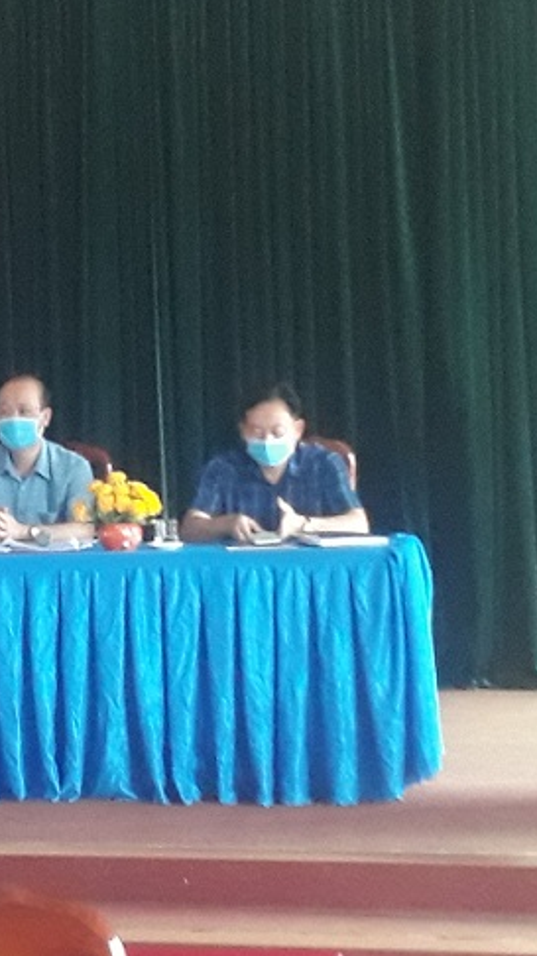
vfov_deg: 50.5
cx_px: 7
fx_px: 1014
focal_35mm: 40
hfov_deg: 28.0
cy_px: 476
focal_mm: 3.6
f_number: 1.9
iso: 500
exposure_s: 1/17
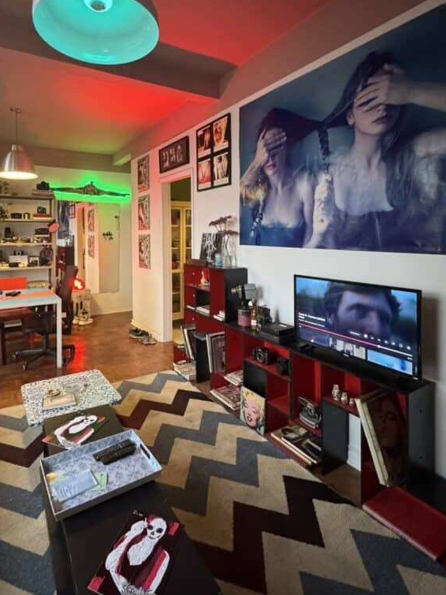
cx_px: 173
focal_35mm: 19
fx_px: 326
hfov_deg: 67.8
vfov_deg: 83.6
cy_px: 238
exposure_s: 1/60
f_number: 2.2
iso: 800
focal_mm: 2.22
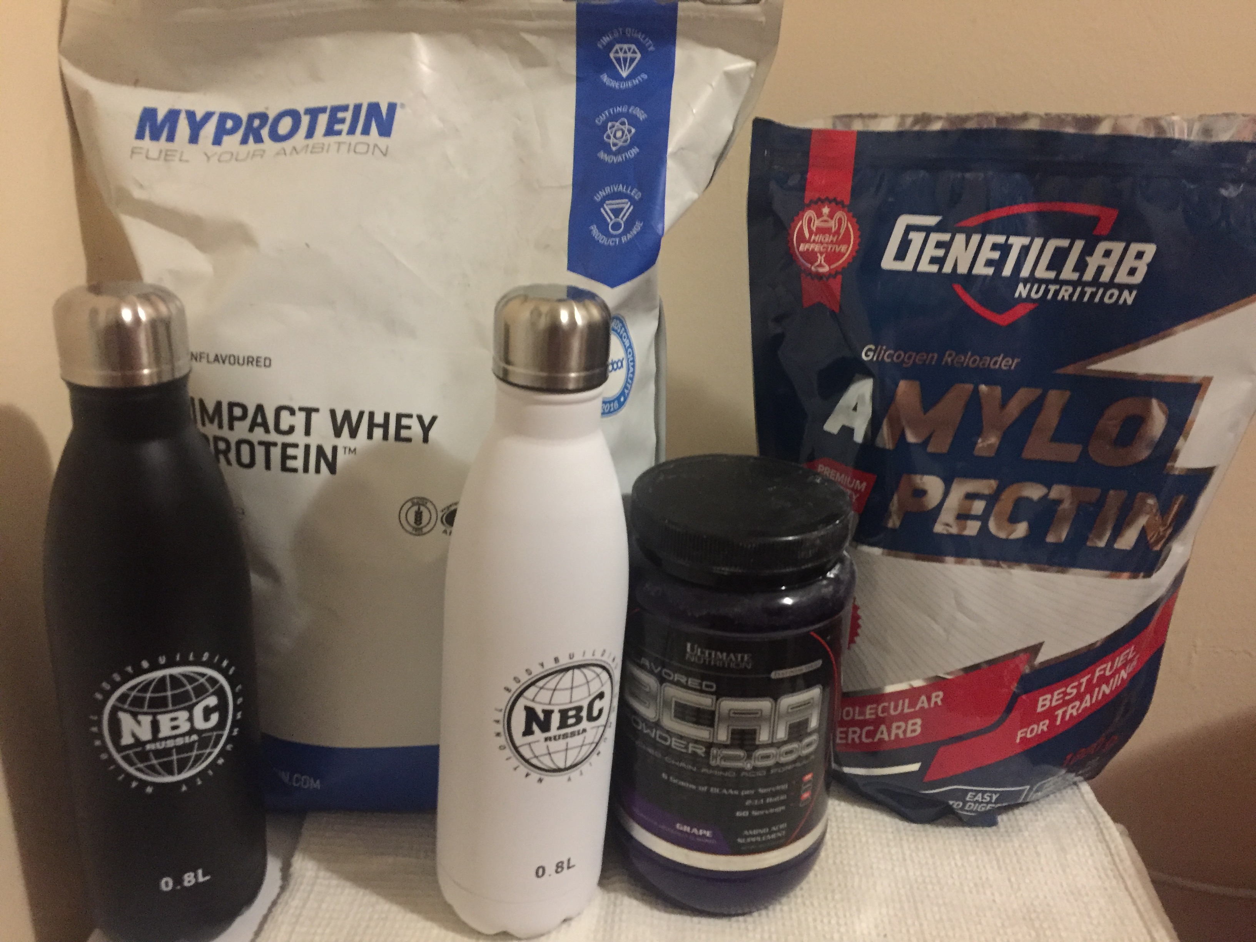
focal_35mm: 29
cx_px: 628
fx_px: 1052
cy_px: 471
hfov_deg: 61.7
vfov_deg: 48.2
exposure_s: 1/17
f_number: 2.2
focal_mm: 4.15
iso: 500
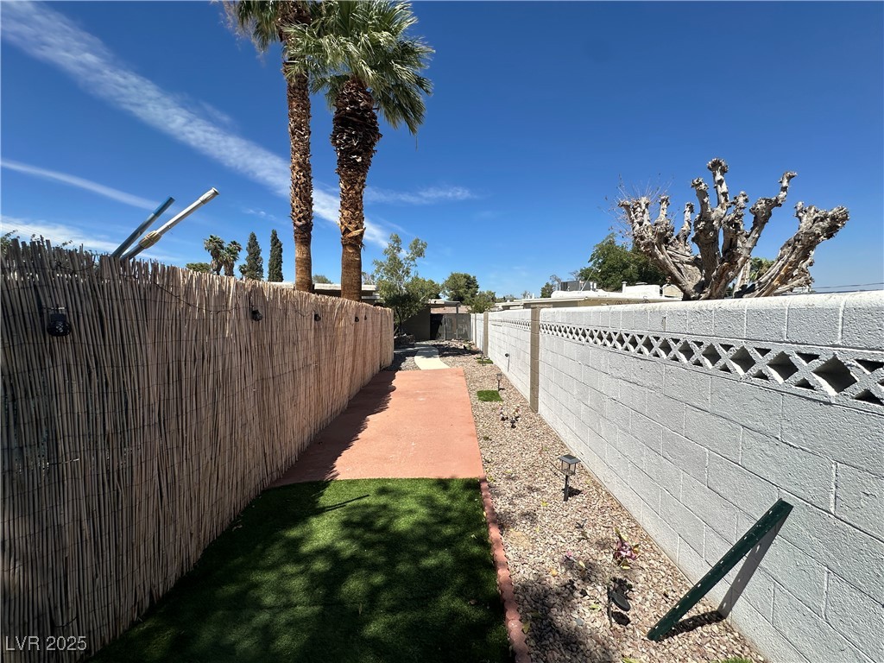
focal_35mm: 14
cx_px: 442
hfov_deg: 102.1
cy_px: 332
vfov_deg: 85.7
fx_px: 358
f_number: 2.2
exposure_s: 1/3401
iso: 50
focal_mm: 2.22
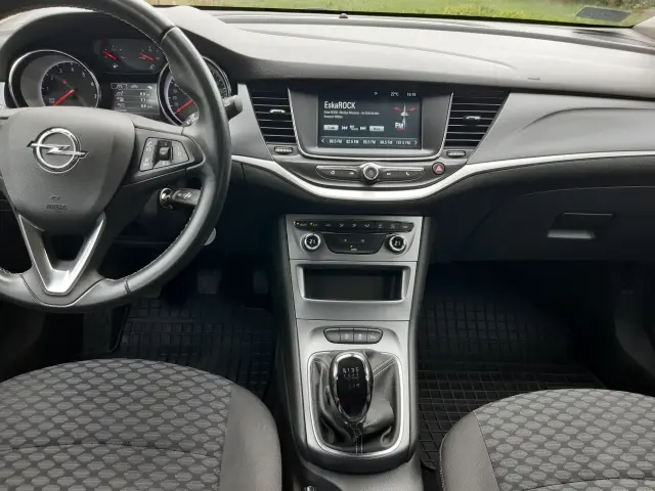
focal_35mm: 26
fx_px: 492
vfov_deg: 53.1
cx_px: 328
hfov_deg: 67.3
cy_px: 246
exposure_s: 1/100
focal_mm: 3.92
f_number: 1.7
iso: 64
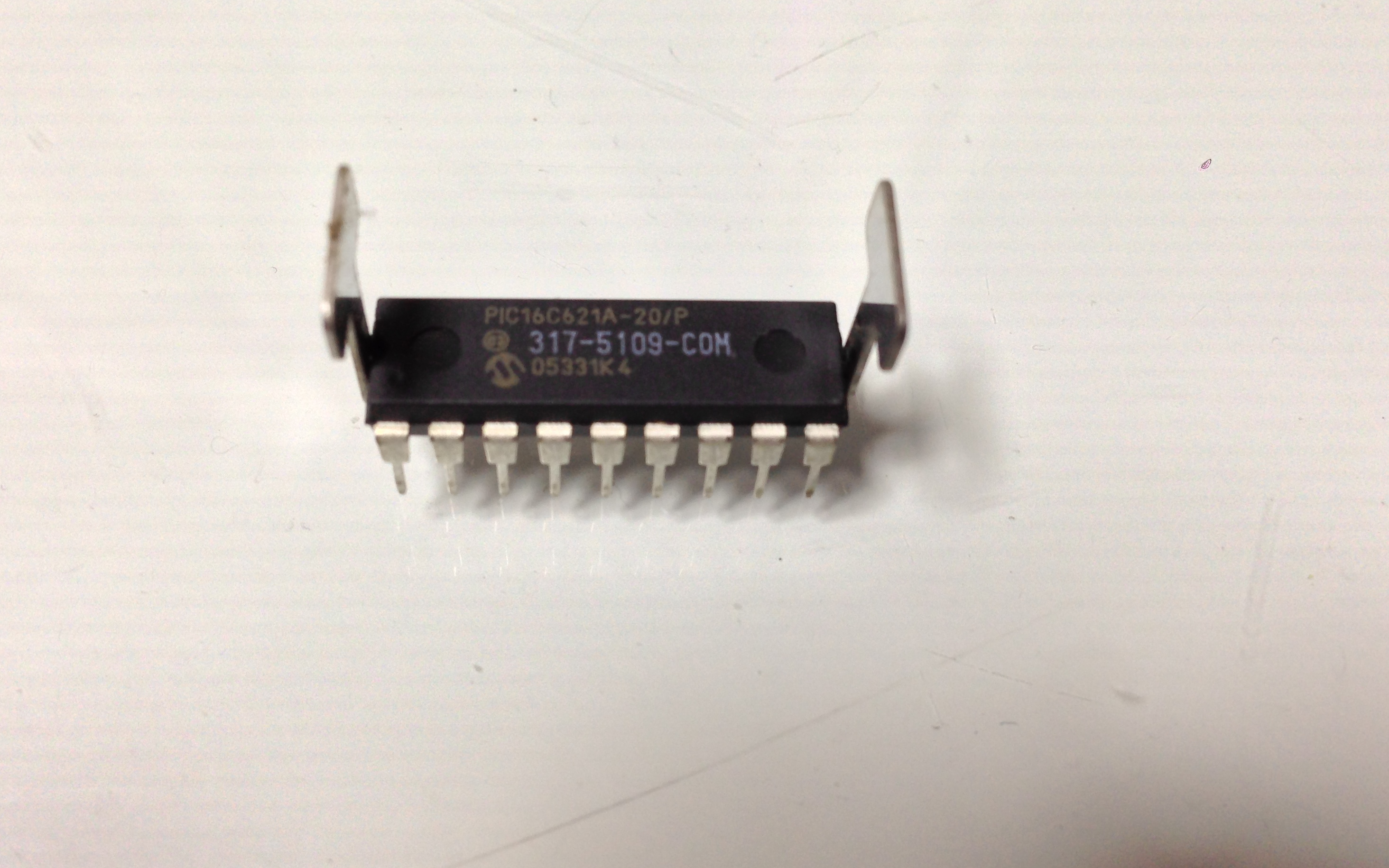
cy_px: 375
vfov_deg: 32.7
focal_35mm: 39
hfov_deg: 50.4
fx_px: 1476
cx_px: 660
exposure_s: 1/24
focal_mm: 4.13
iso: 50
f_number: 2.4
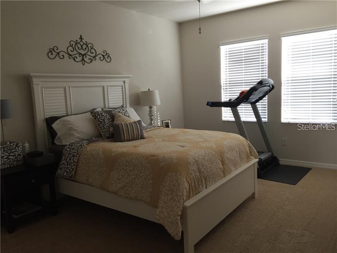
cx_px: 168
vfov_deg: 48.2
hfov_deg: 61.7
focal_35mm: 29
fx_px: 282
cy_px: 126
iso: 100
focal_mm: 4.15
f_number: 2.2
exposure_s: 1/30
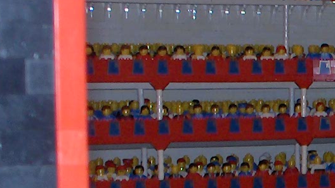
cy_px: 252
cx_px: 622
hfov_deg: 11.3
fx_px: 1563
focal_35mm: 176
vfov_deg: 6.8
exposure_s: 1/60
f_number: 2.8
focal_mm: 6.11
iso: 100
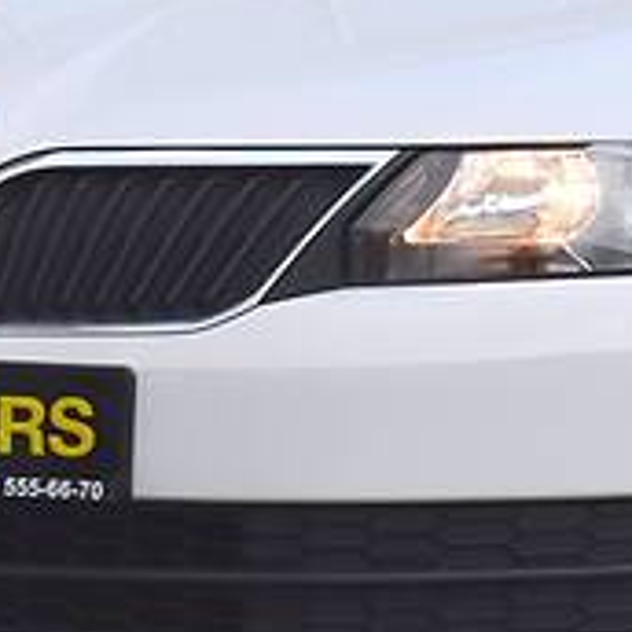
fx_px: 12022
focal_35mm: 582
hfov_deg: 3.0
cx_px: 713
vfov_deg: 3.0
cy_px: 171
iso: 280
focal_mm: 98
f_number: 8
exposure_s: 1/250
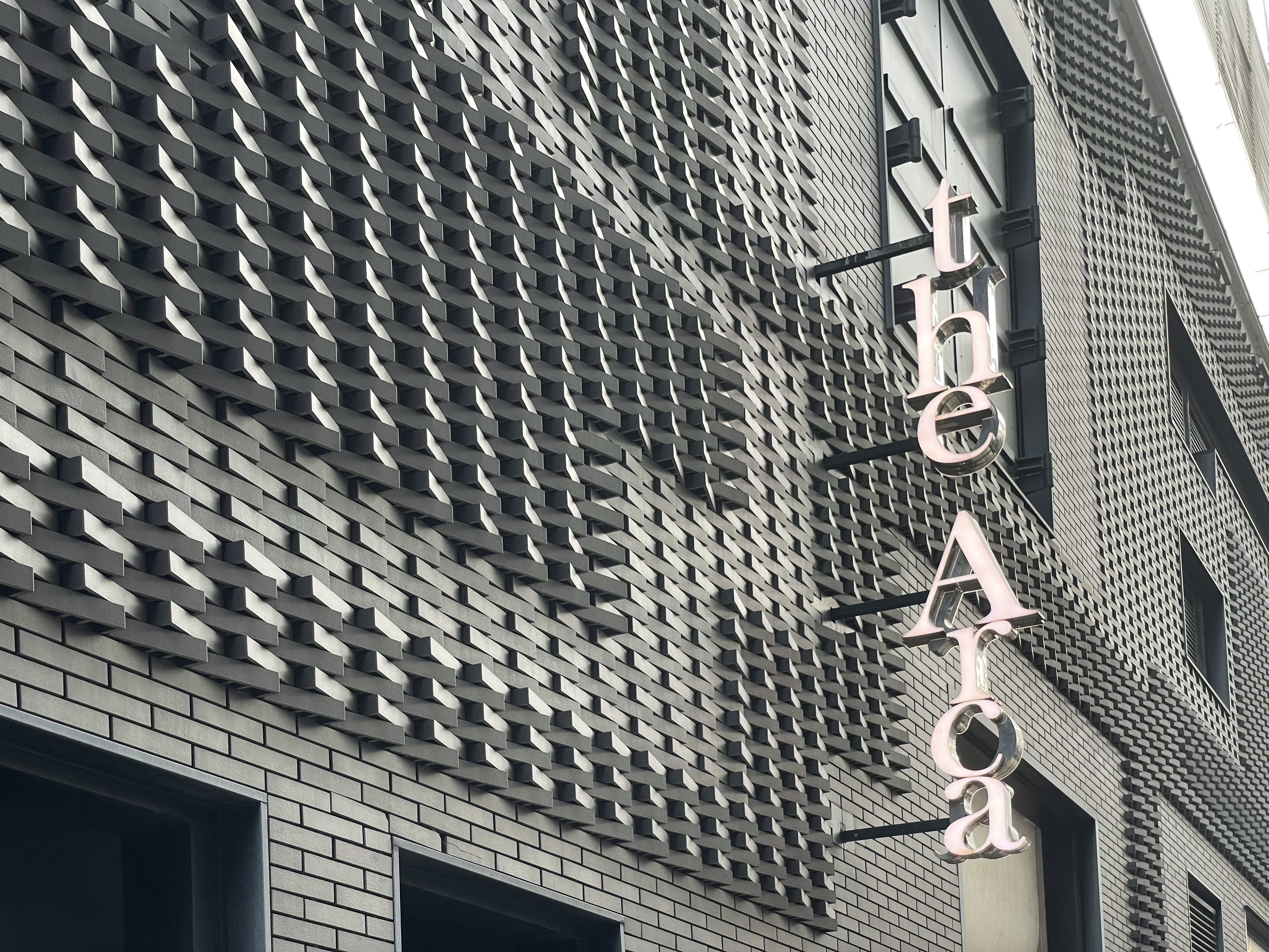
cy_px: 476
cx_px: 634
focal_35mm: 52
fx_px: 1906
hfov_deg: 36.8
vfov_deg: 28.0
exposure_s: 1/99
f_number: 2
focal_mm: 6
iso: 50
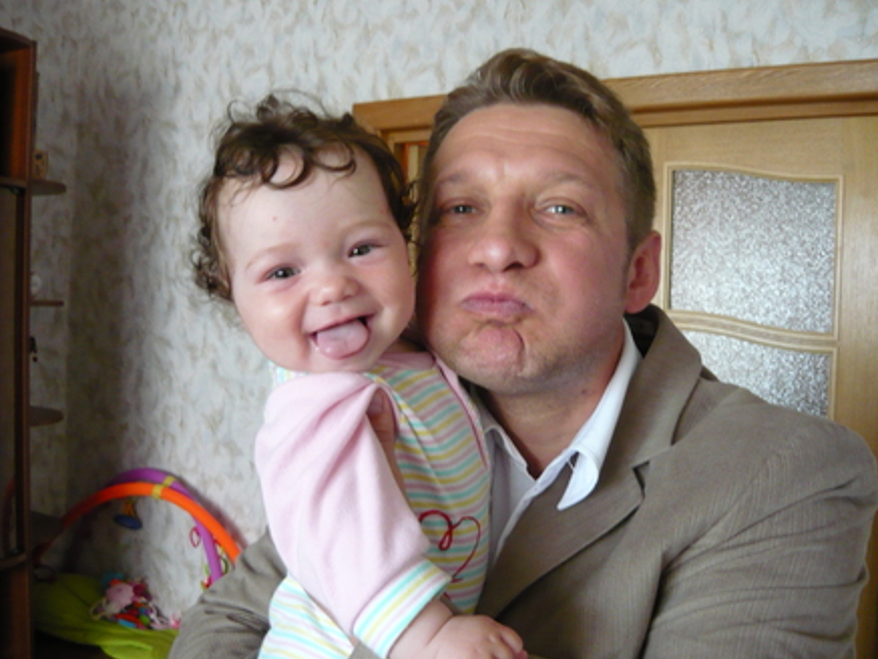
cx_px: 444
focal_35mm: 34
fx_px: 863
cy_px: 334
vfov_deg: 41.8
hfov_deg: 53.9
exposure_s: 1/30
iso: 320
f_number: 2.8
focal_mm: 5.5
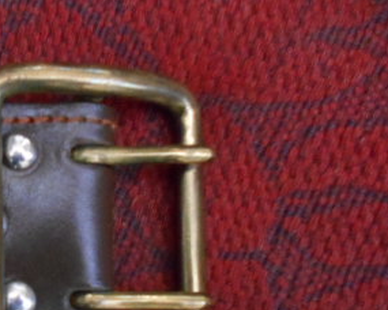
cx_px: -16
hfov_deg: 30.3
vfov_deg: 26.1
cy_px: 261
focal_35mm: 57
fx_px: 655
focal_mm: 4.6
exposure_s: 1/160
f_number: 3.2
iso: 800
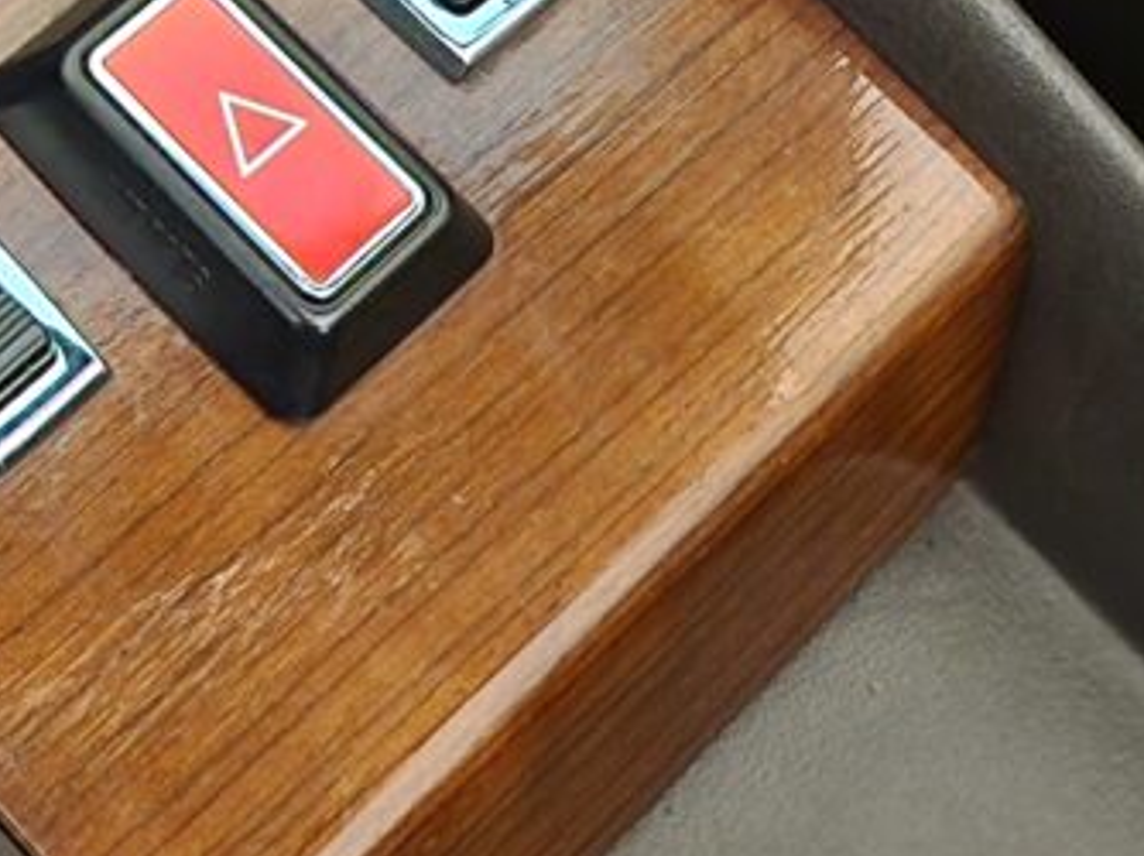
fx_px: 3798
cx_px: -356
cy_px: -555
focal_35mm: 115
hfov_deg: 16.2
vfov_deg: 12.1
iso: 1000
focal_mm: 5
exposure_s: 1/9.99
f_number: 1.8
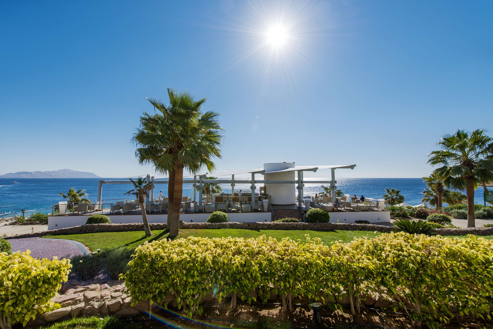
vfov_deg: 81.2
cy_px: 164
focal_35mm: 14
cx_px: 246
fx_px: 192
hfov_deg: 104.2
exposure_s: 1/400
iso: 100
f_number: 8
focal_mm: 14
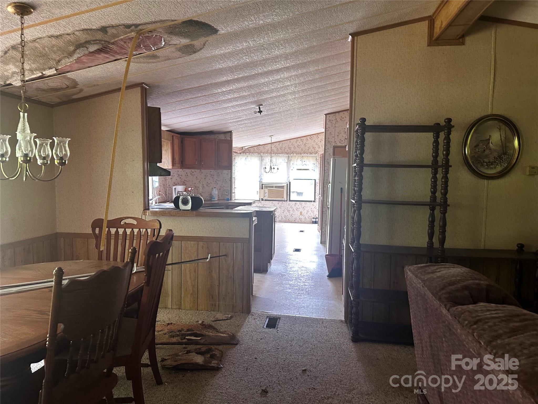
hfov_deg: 71.6
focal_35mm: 24
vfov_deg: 56.8
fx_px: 373
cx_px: 269
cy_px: 202
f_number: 1.78
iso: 250
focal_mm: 6.86
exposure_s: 1/75
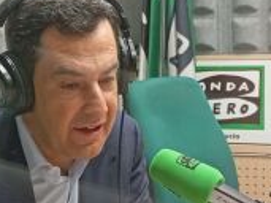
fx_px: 907
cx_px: 92
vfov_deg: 12.7
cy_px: 168
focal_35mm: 116
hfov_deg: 16.9
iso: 862
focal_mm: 4.27
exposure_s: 1/33.3
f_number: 1.8
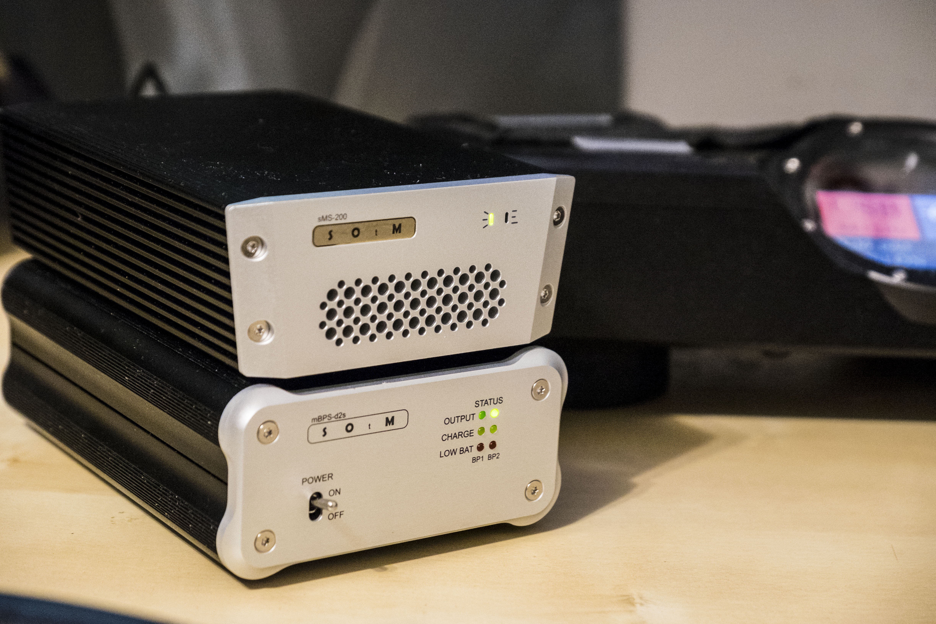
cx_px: 468
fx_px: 1924
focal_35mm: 74
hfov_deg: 27.3
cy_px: 312
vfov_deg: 18.4
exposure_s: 1/20
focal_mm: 49.4
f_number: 4.7
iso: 3200
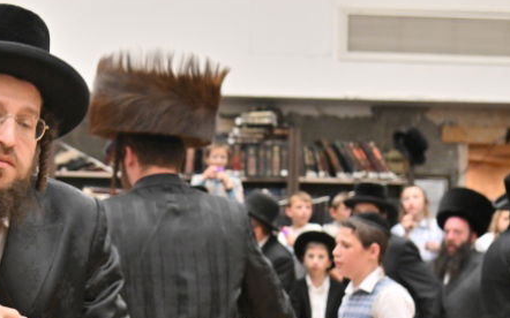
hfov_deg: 19.6
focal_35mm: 104
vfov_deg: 12.5
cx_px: 45
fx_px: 1445
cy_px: 259
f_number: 4
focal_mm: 44
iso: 1250
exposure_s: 1/200
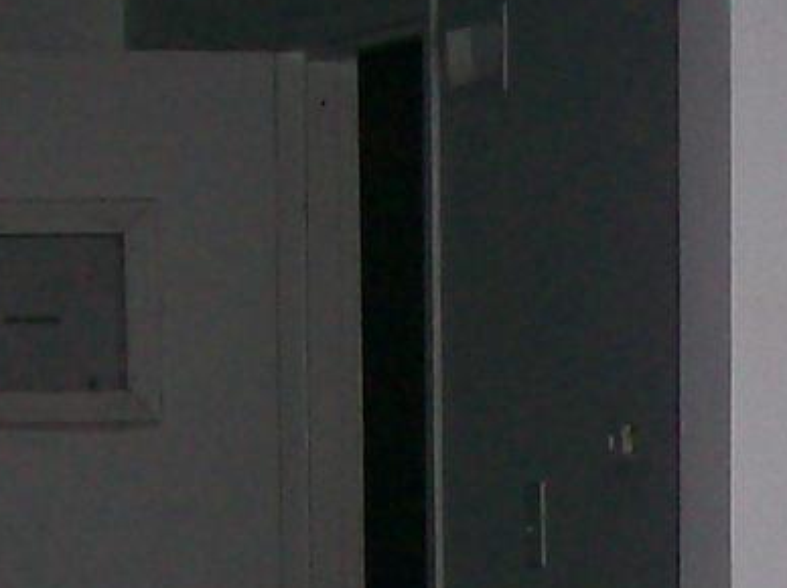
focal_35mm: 190
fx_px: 4314
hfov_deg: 10.3
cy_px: 484
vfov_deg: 7.8
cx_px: 909
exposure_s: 1/64
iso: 80
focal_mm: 6
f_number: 2.7
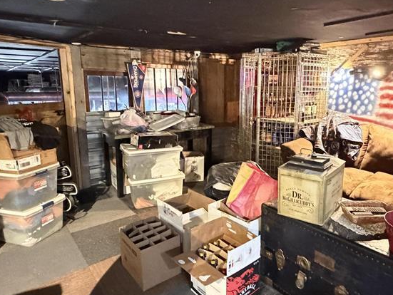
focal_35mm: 26
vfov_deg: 53.1
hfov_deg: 66.7
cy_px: 140
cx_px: 232
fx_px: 295
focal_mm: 2.22
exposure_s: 1/15
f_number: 2.2
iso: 2500
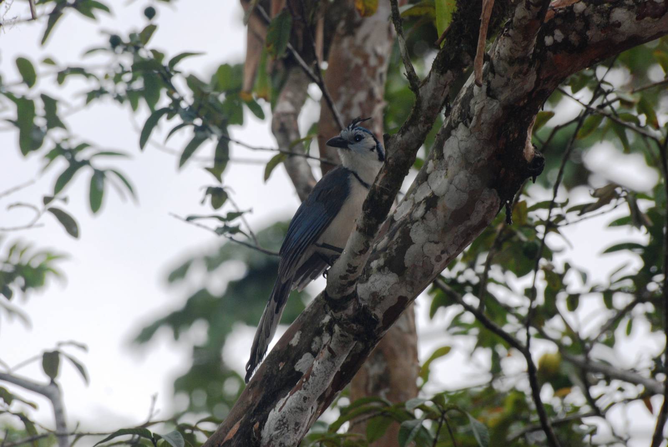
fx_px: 7524
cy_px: 224
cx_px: 334
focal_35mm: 405
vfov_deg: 3.4
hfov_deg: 5.1
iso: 400
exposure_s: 1/200
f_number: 10
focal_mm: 270
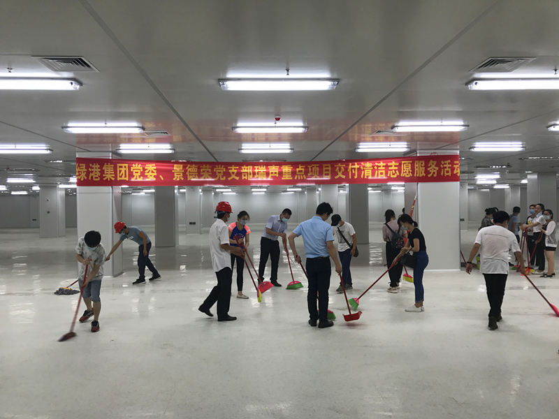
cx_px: 280
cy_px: 210
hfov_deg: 63.4
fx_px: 452
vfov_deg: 49.7
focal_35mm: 28
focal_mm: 3.99
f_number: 1.8
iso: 25
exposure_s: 1/50
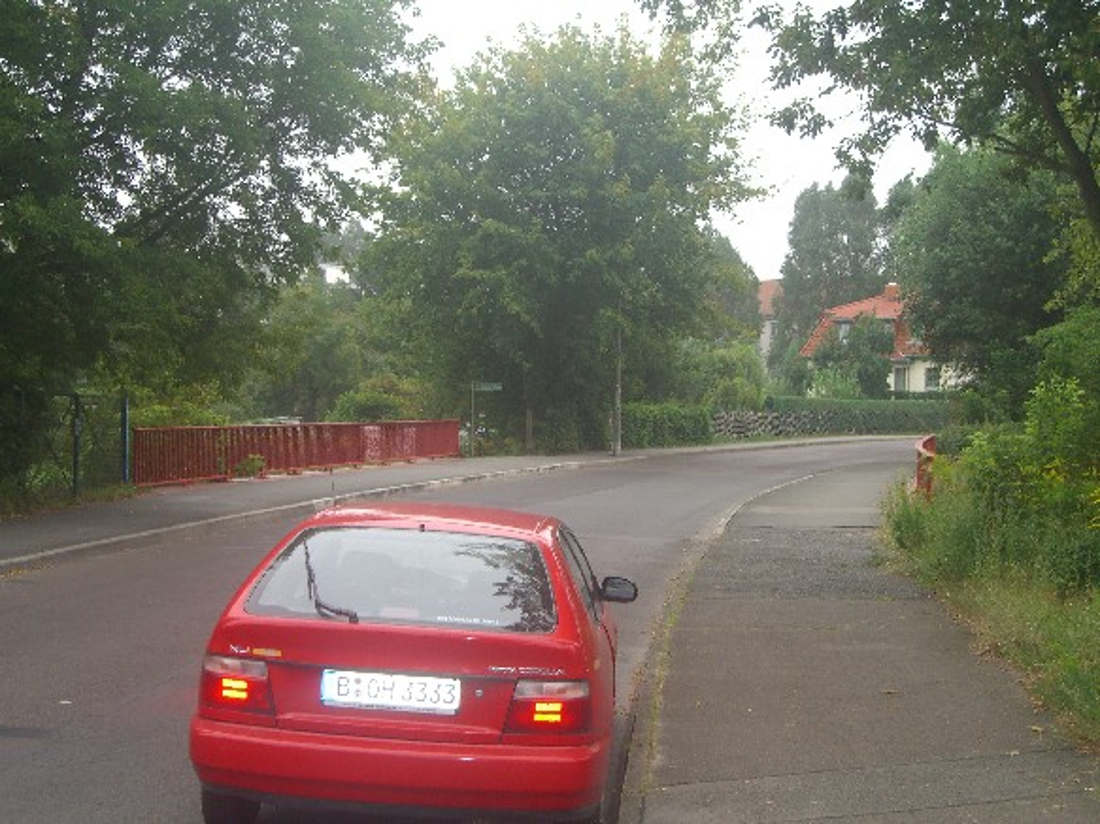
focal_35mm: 57
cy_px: 412
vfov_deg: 25.7
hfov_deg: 33.8
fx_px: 1811
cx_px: 550
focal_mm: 11.8
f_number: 3.6
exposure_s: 1/80
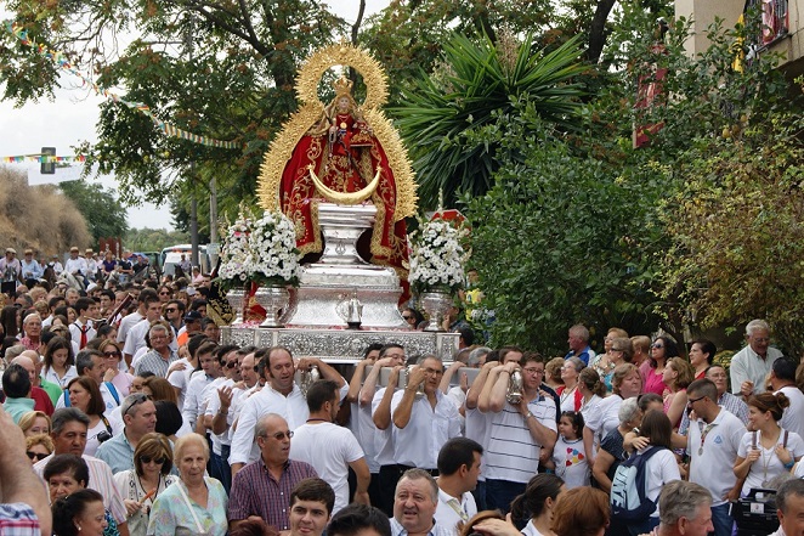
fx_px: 1842
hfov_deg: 24.6
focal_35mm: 82
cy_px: 268
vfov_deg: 16.5
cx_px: 402
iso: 100
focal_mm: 55
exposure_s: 1/100
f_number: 8
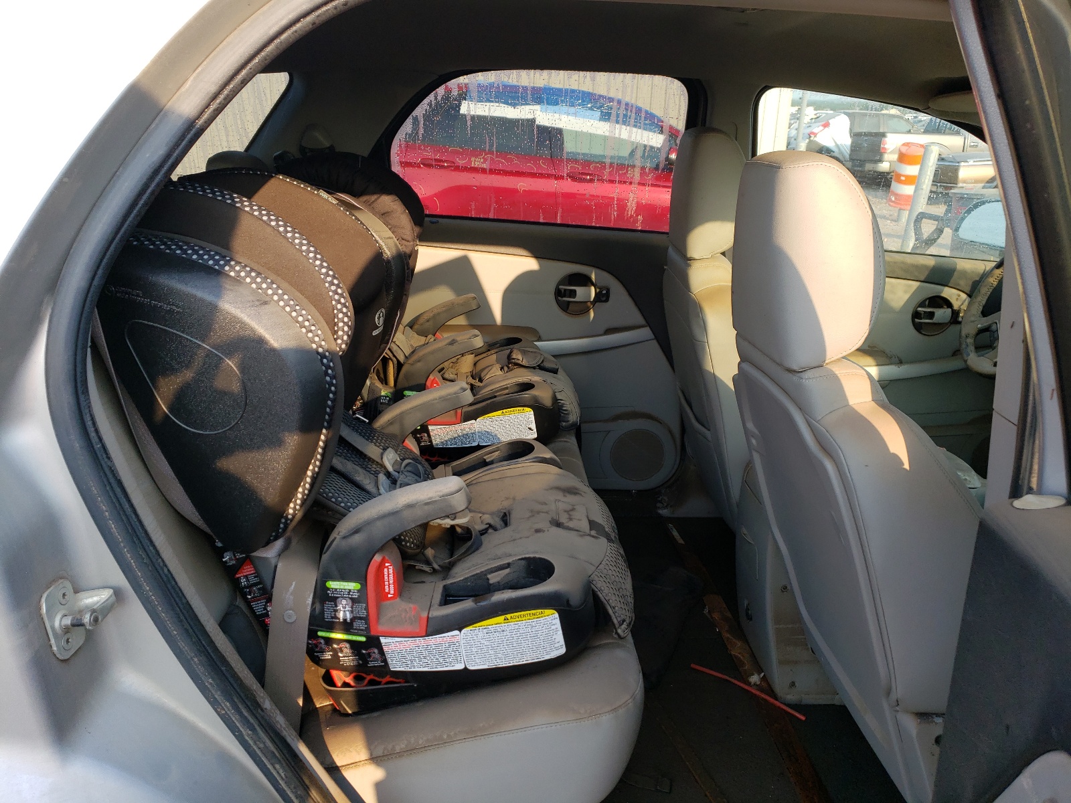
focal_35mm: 26
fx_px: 804
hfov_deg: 67.3
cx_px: 536
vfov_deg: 53.1
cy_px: 402
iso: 50
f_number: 1.5
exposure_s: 1/500
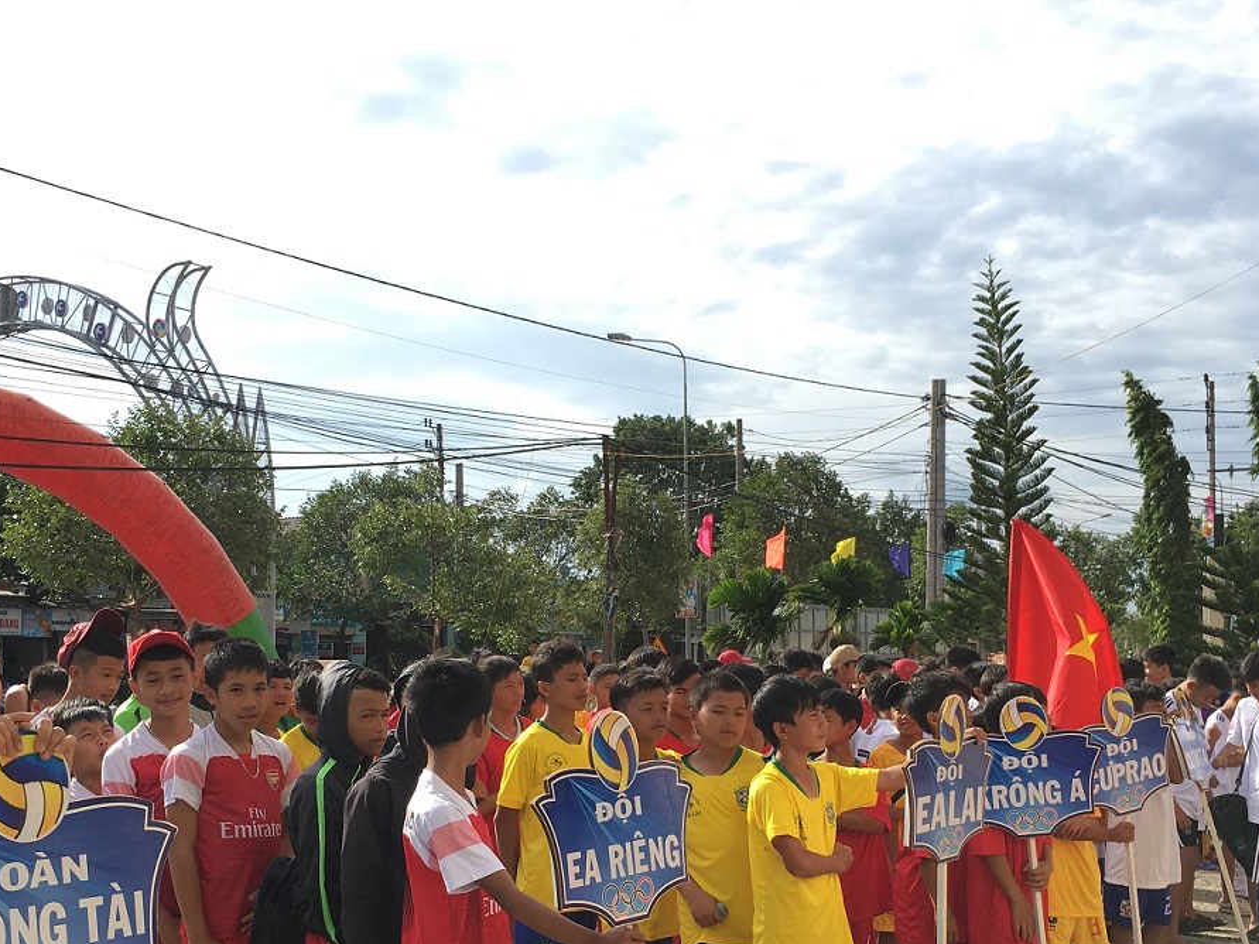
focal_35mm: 42
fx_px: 1527
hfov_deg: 44.8
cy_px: 683
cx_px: 603
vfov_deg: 33.8
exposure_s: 1/1068
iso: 25
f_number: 2.2
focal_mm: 4.15
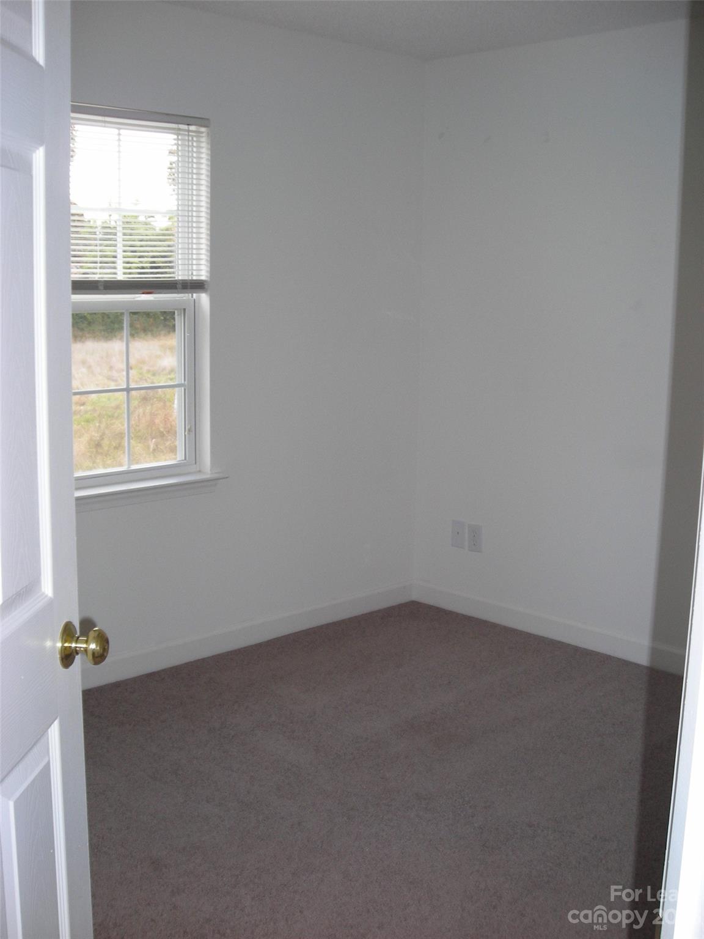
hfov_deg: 37.7
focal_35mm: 38
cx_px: 352
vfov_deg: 49.0
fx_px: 1030
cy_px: 470
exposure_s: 1/60
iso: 103
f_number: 3.2
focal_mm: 6.3
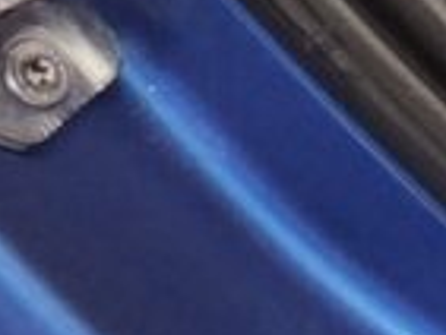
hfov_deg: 8.4
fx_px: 2153
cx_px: 1613
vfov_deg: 7.5
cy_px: -758
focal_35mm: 167
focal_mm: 5.4
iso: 400
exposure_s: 1/100
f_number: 1.8
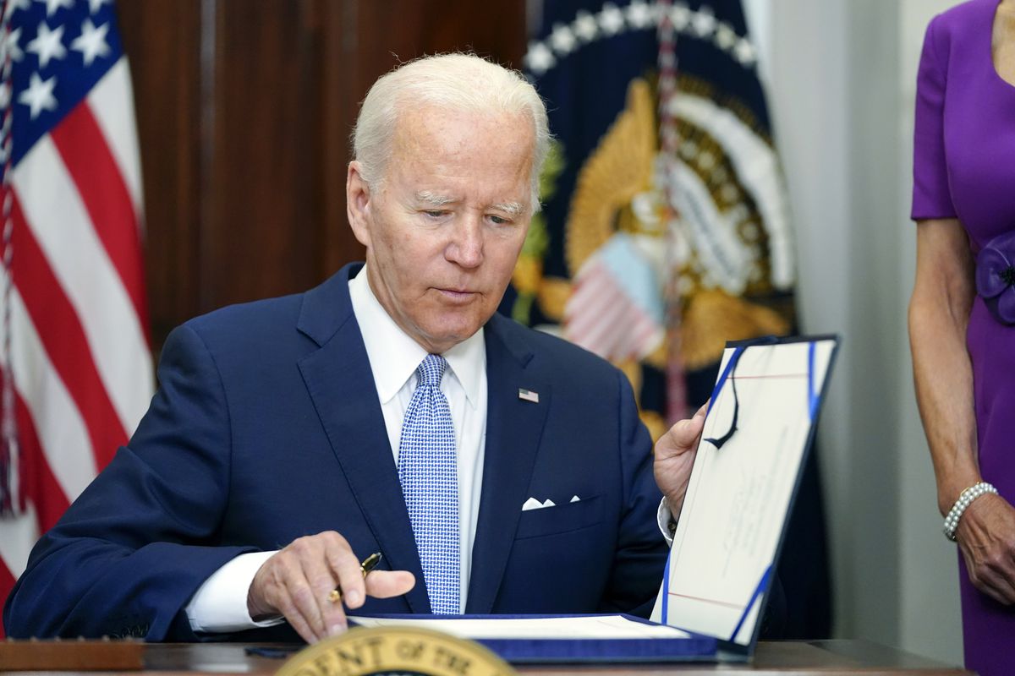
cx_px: 508
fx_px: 4003
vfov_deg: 9.7
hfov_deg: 14.4
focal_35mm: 142
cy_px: 338
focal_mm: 142
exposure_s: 1/400
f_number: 2.8
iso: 4000
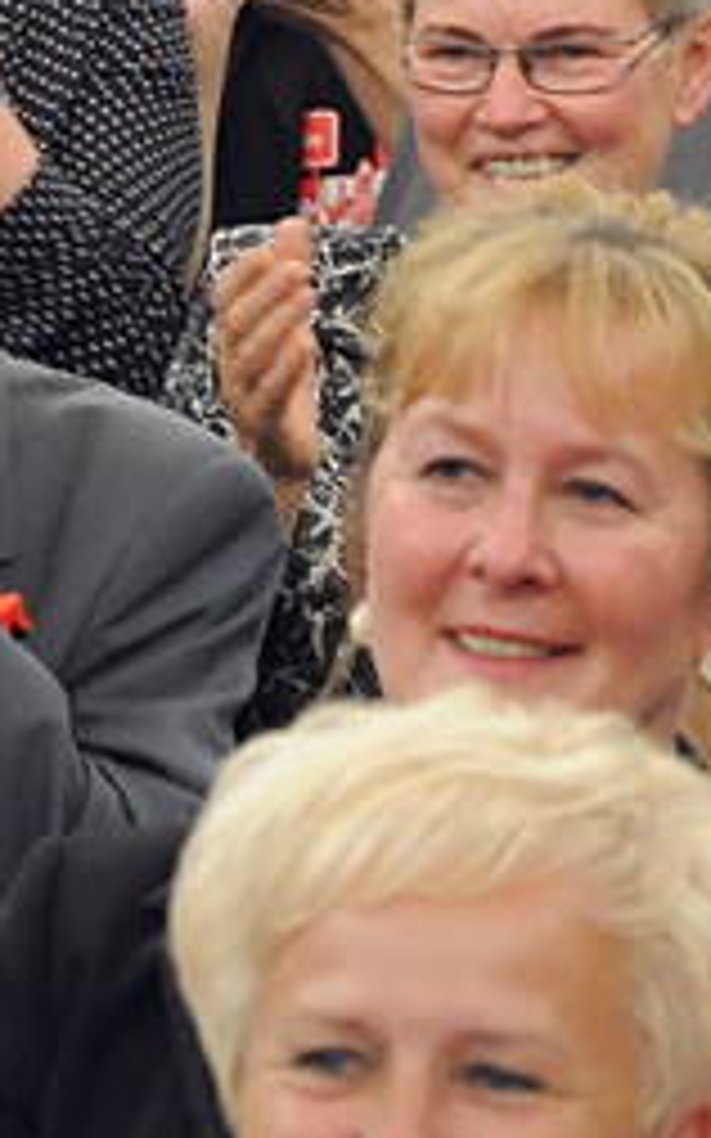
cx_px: -117
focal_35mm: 472
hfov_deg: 2.8
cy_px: 128
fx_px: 14642
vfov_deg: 4.4
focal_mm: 92
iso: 2500
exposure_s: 1/80
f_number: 5.6
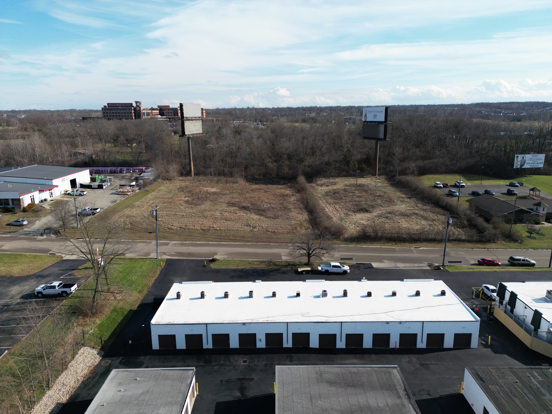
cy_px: 207
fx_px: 383
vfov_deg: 56.8
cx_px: 276
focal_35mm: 24
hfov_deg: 71.6
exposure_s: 1/3000
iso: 140
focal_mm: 6.72
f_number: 1.7
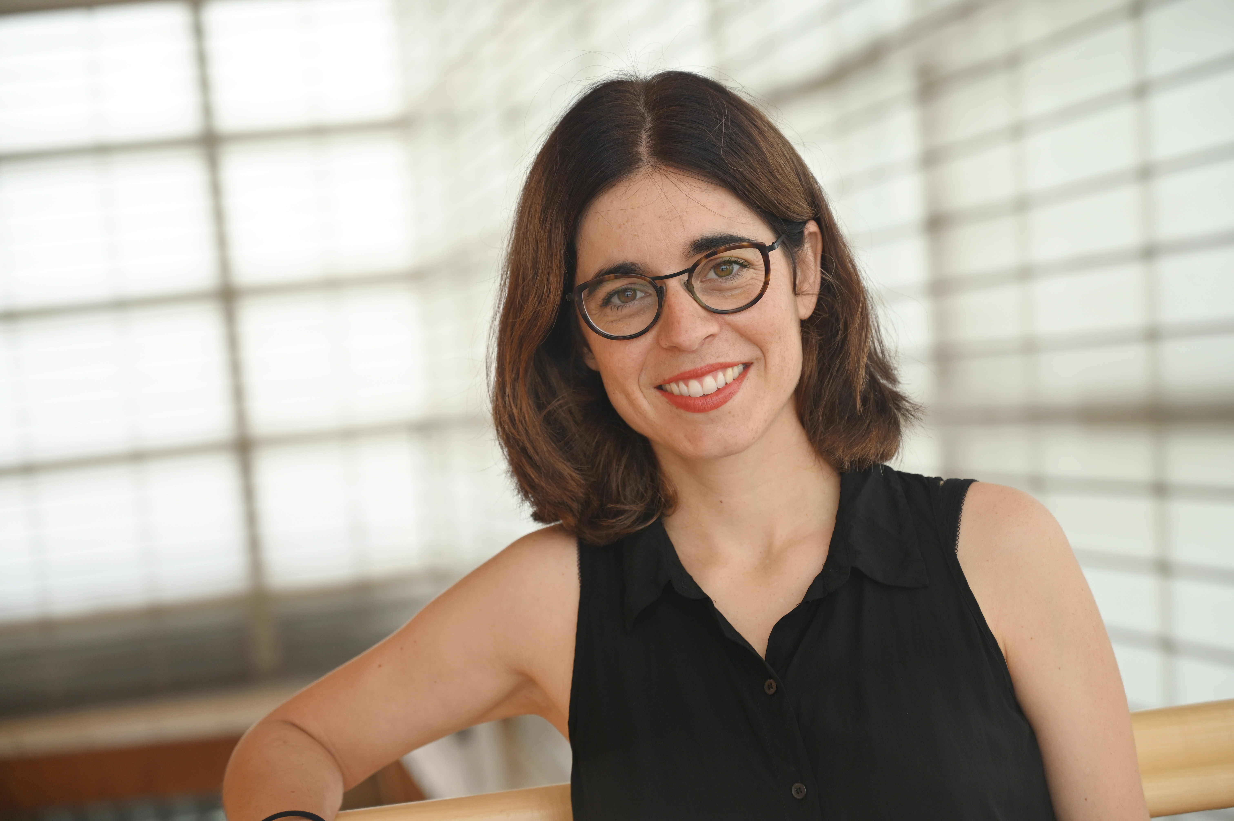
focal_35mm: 70
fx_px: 2398
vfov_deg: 19.4
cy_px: 410
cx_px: 617
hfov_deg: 28.9
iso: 400
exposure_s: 1/200
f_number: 4
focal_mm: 70
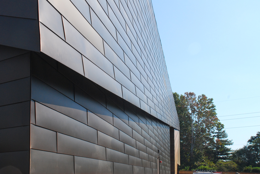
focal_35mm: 46
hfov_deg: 42.3
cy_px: 87
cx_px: 130
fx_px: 336
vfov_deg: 29.0
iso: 800
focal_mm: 31
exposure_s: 1/640
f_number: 13
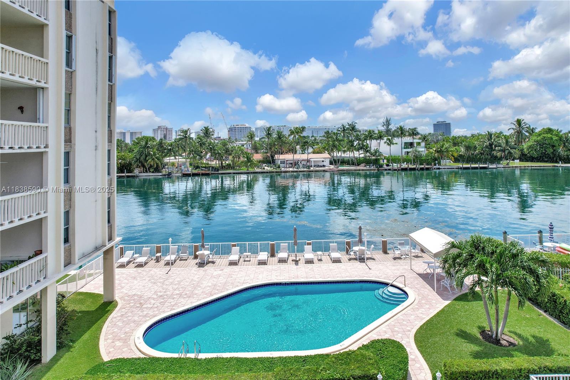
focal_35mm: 22
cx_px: 285
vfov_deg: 57.2
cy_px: 190
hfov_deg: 78.6
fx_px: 348
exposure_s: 1/2000
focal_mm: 8.38
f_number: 2.8
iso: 100
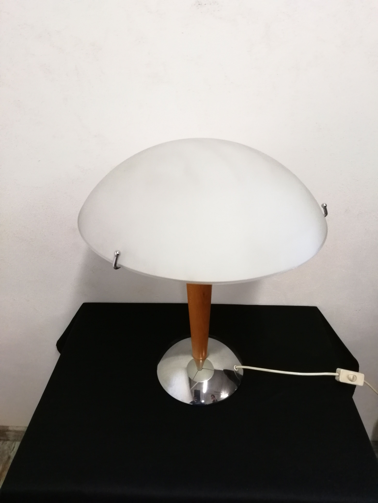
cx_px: 189
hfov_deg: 56.8
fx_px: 349
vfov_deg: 71.6
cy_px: 252
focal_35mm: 24
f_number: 2.2
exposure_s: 1/50
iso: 100
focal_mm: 2.38
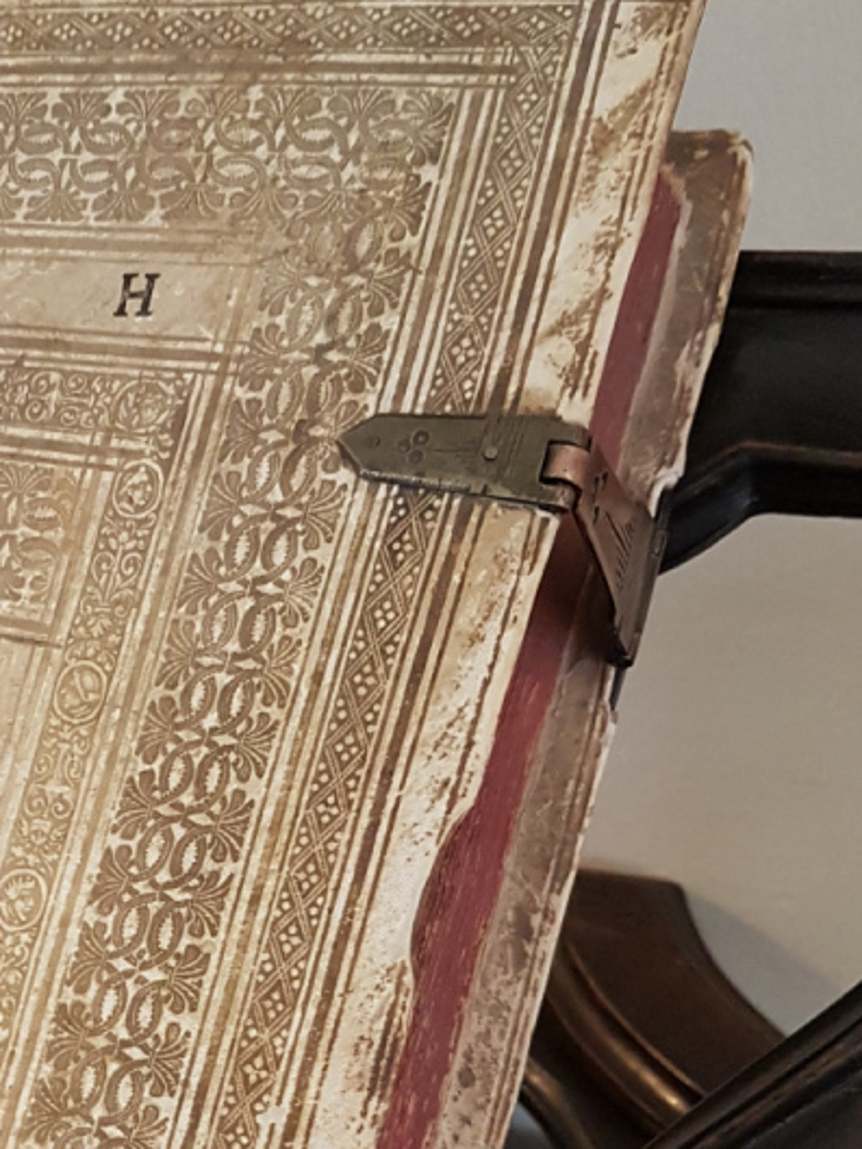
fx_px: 1958
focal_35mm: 59
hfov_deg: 23.8
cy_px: 973
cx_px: 2
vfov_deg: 31.5
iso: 200
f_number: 1.7
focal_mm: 4.2
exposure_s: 1/25
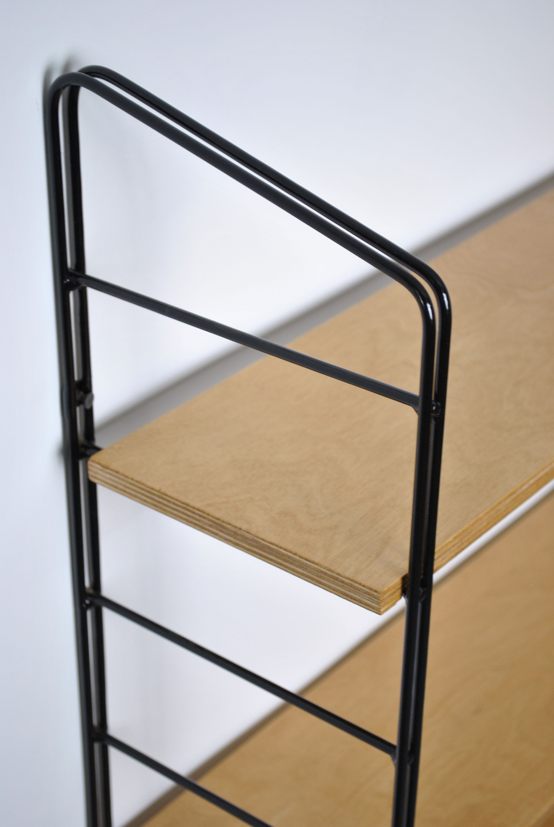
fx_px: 1726
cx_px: 277
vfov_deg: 27.0
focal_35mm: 75
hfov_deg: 18.2
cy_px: 414
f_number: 5.6
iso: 360
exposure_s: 1/30
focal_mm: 50
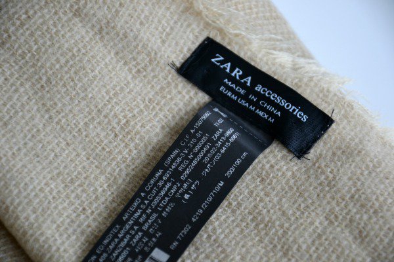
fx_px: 1724
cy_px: 131
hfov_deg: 13.0
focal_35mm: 158
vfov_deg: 8.7
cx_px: 197
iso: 400
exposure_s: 1/60
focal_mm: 105
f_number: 5.6
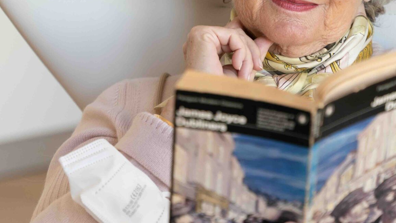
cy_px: 43
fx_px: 1712
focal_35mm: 163
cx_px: 373
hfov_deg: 13.1
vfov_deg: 7.4
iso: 250
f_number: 3.2
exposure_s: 1/100
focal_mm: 70
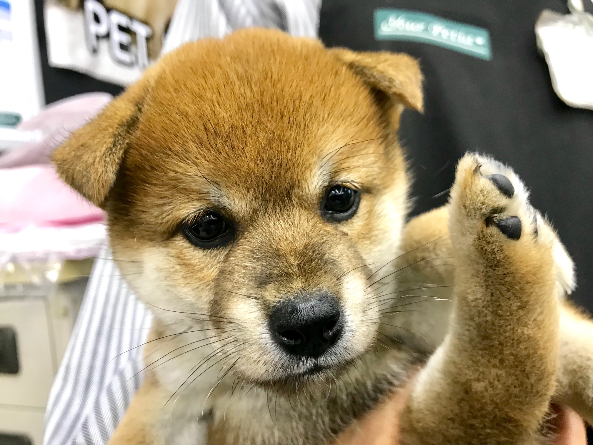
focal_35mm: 28
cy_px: 222
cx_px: 296
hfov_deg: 63.4
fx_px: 480
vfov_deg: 49.7
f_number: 1.8
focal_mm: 3.99
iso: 40
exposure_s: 1/25
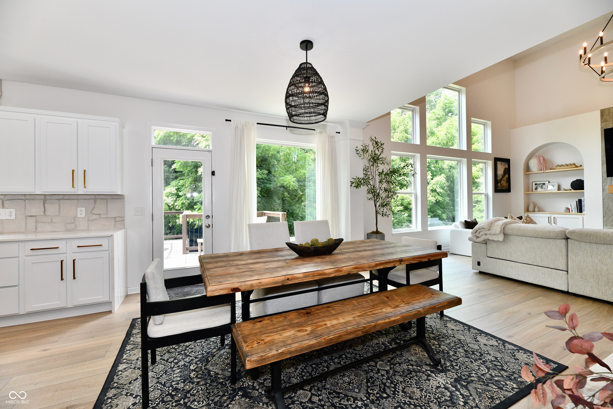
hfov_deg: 104.3
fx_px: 238
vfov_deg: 81.2
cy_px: 204
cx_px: 306
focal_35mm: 14
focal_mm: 14
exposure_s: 1/200
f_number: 7.1
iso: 800
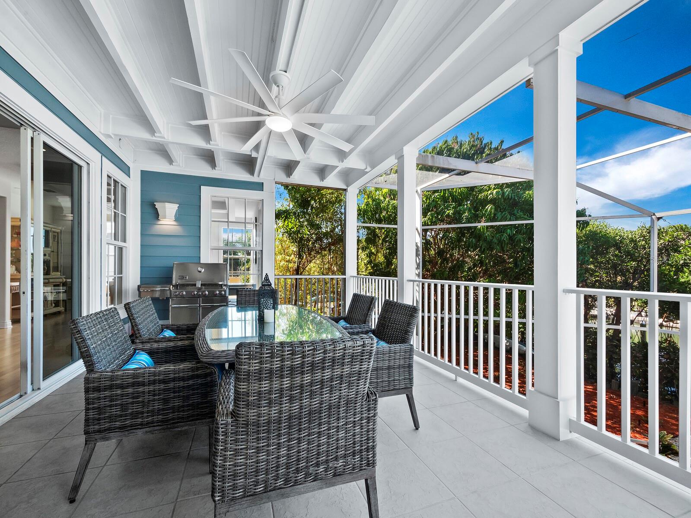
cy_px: 259
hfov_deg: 102.1
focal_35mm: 14
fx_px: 279
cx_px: 346
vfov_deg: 85.7
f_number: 11
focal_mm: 7
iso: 400
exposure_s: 1/8
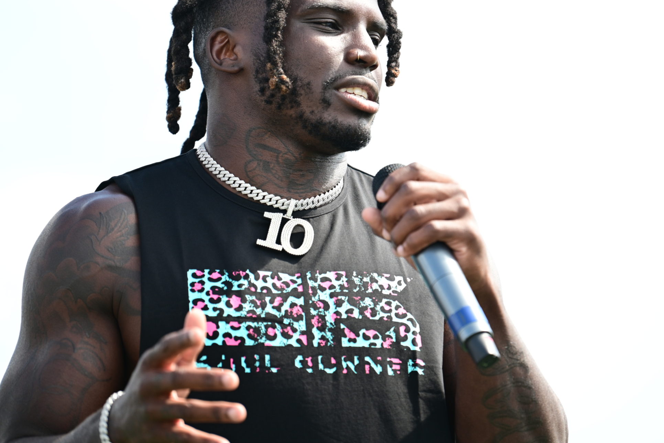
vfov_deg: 5.2
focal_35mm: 265
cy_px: 156
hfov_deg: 7.8
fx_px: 4887
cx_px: 380
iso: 200
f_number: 2.8
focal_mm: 200
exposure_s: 1/800
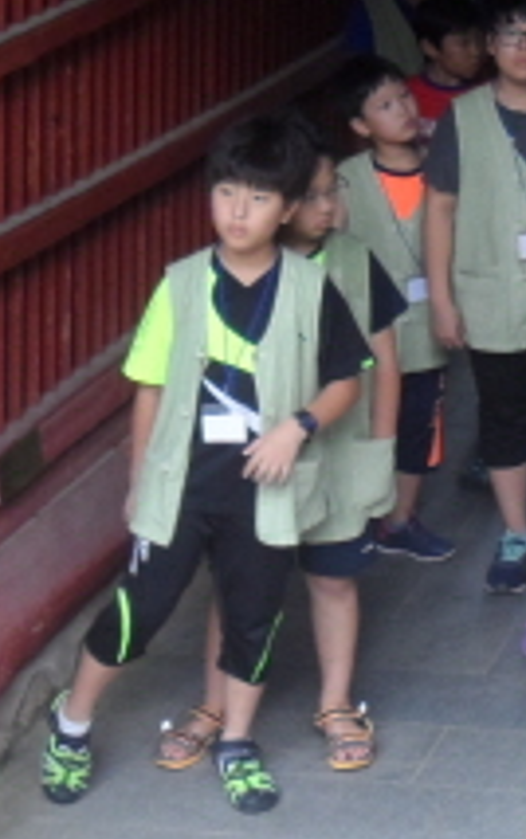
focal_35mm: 125
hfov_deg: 10.2
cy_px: 214
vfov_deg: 16.6
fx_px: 2863
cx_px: 758
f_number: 3.8
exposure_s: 1/30
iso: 200
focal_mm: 6.6
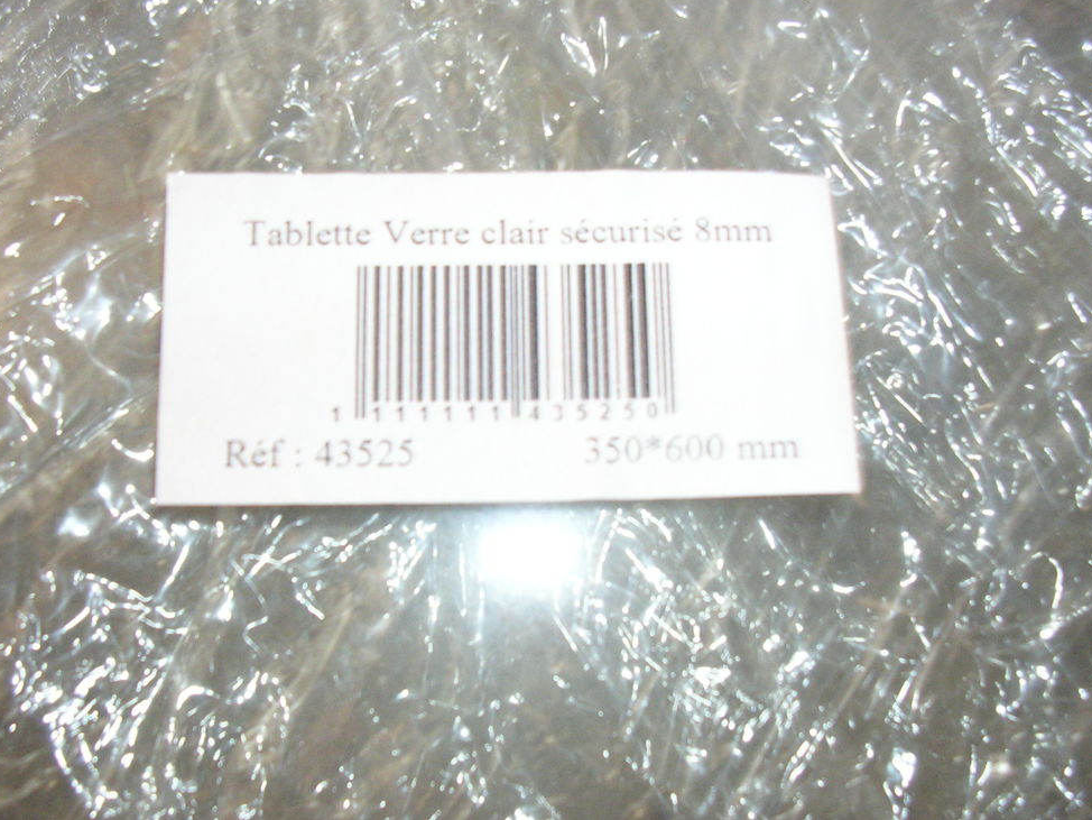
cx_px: 537
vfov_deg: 36.8
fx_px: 1231
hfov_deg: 47.9
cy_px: 400
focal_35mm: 39
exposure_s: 1/25.9
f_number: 2.8
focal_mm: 5.8
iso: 200
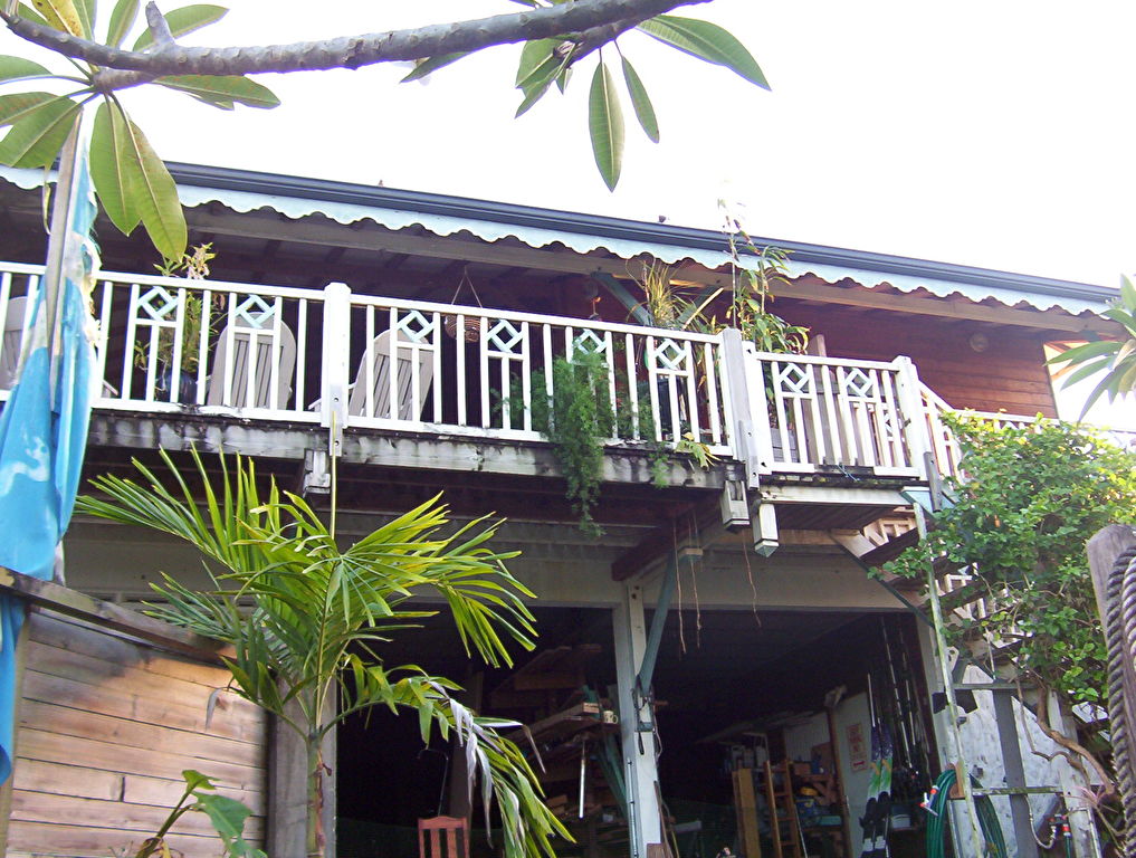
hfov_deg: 51.2
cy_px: 429
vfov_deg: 39.8
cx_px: 568
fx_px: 1184
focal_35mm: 36
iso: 100
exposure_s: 1/43.3
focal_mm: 5.54
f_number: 2.76
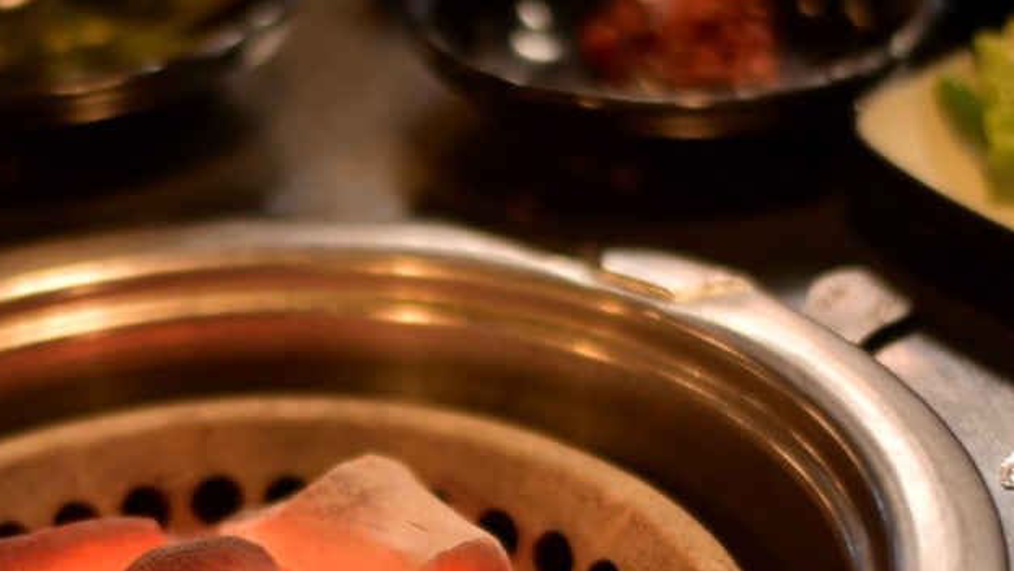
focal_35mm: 117
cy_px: 586
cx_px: 311
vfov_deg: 10.3
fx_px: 3147
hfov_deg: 18.2
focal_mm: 58
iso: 320
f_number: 1.4
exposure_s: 1/125
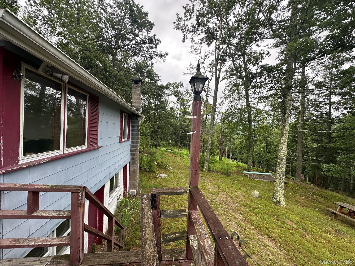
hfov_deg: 102.1
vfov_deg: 85.7
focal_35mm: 14
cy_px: 133
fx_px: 144
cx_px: 178
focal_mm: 2.22
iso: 40
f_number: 2.2
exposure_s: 1/177
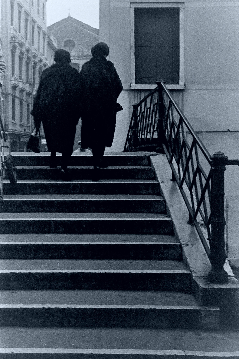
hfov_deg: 16.6
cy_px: 180
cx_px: 120
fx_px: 821
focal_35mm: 82
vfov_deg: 24.6
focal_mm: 55
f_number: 2.8
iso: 1400
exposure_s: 1/125
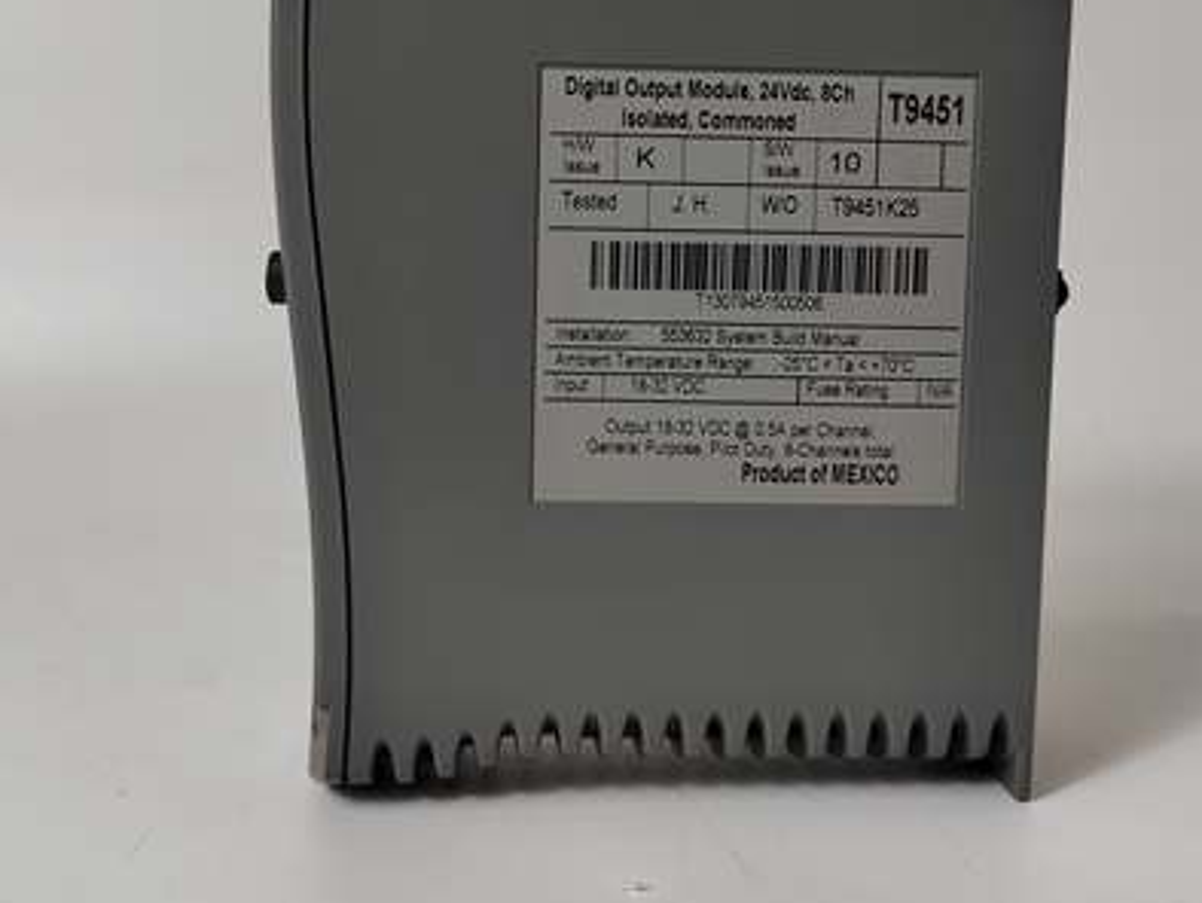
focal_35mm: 35
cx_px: 561
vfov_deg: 40.2
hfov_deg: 52.6
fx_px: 1216
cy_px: 293
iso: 391
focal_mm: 5.52
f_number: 1.9
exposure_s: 1/100
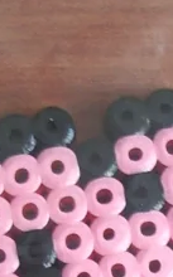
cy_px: 400
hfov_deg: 6.1
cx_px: 77
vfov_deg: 9.5
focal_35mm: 216
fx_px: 1634
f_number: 2.6
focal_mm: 5.8
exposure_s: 1/20
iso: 100
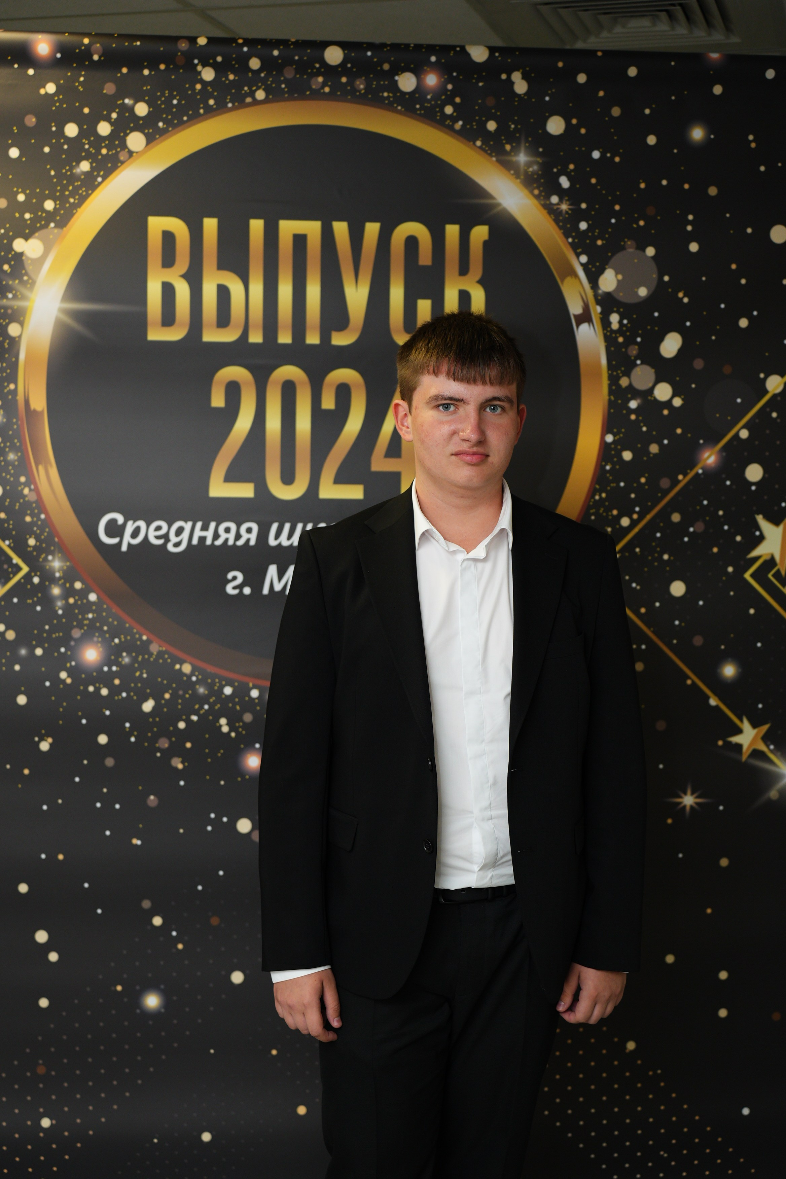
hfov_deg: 31.2
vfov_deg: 45.4
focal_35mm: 43
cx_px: 393
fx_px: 1408
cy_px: 590
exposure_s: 1/160
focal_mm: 43
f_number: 2.8
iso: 800
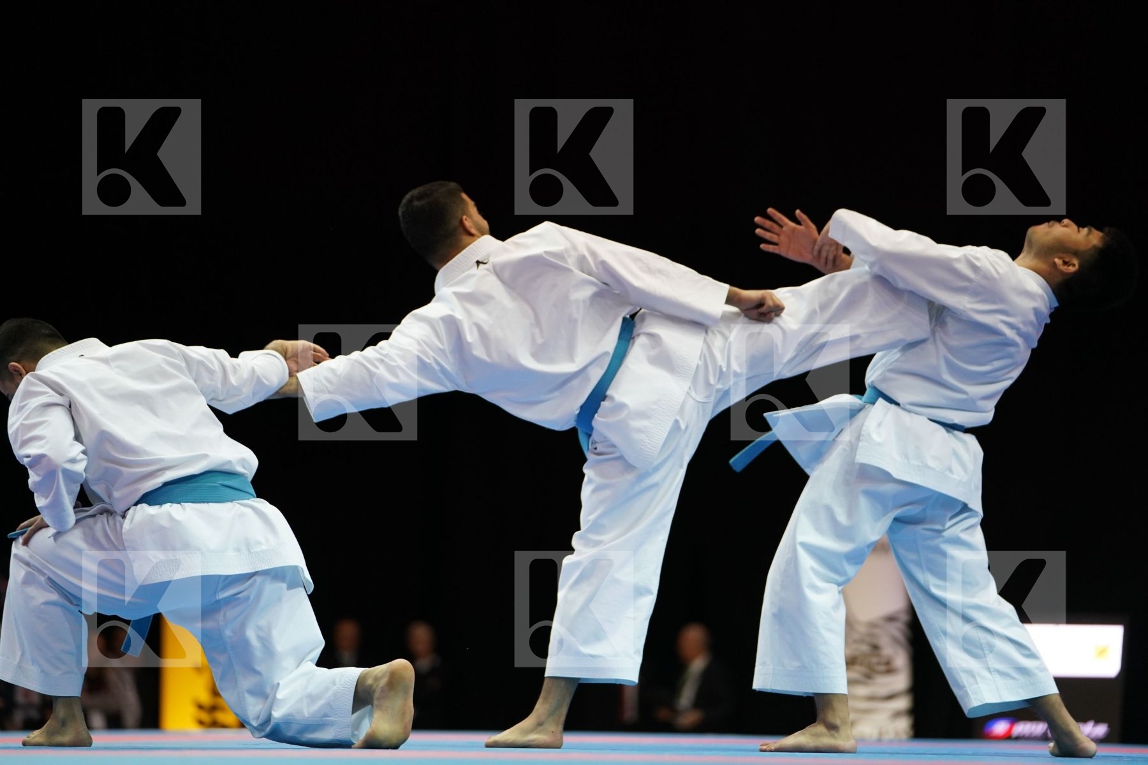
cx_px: 574
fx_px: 4528
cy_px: 382
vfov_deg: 9.7
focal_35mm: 142
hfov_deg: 14.4
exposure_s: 1/500
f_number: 2.8
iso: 2000
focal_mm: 142
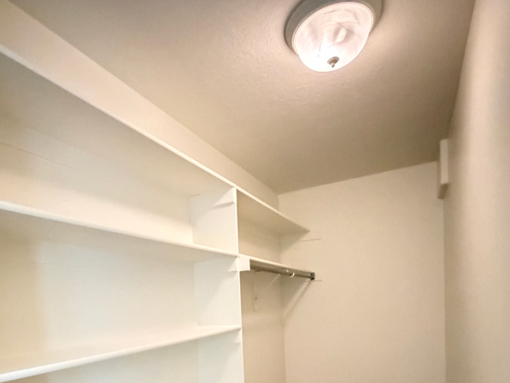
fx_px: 354
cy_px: 326
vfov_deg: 51.8
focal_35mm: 24
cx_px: 215
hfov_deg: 71.1
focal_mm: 2.22
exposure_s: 1/30
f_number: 2.2
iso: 2000
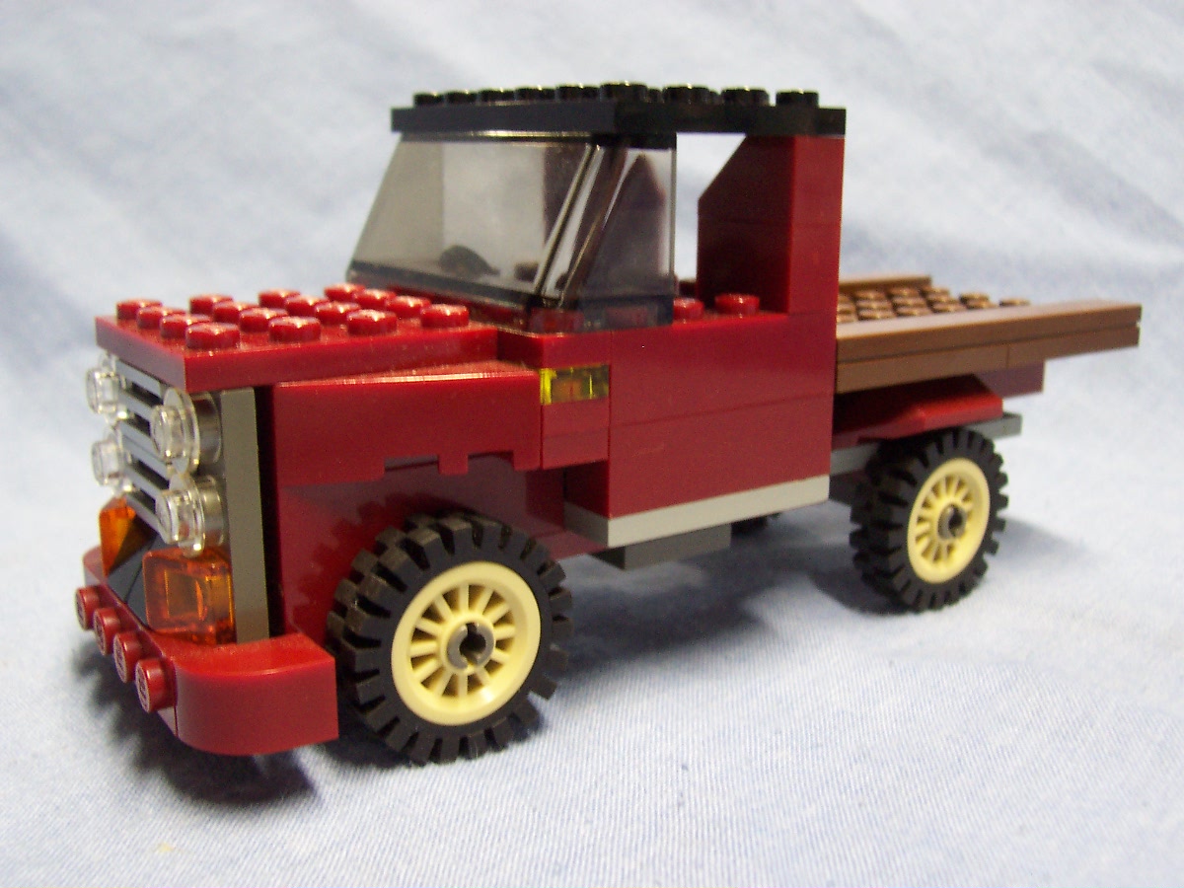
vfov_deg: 38.7
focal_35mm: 37
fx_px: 1266
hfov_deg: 50.1
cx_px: 592
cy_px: 444
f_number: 2.8
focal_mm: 5.6
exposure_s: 1/10
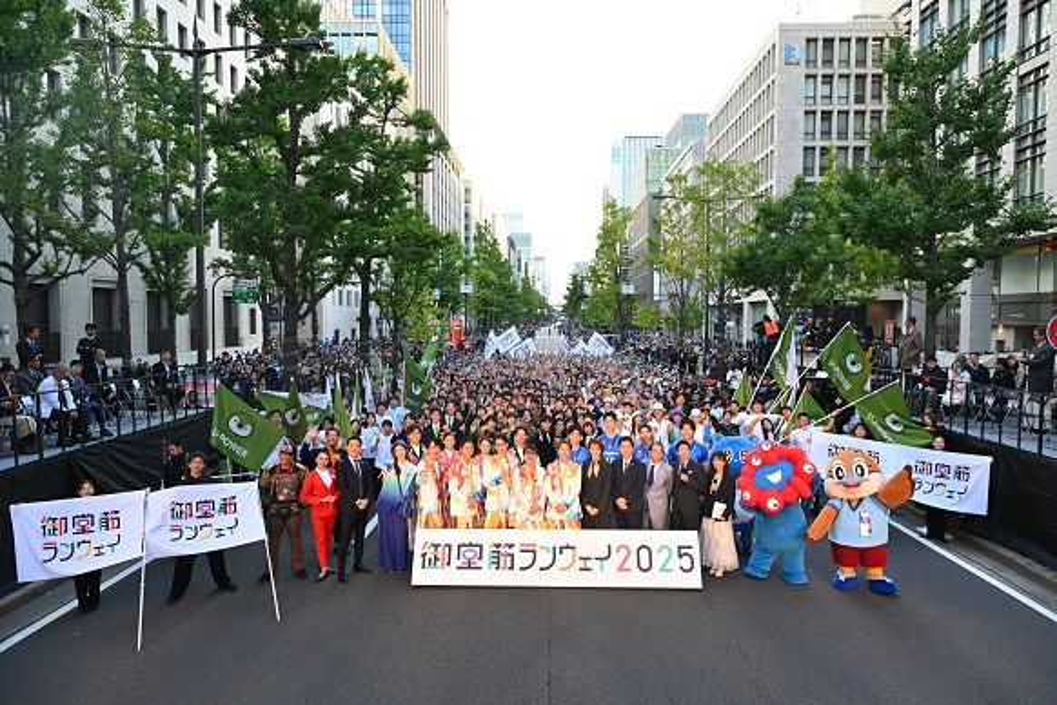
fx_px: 705
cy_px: 352
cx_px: 528
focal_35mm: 24
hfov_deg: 73.7
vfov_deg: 53.1
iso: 1250
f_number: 7.1
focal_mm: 24
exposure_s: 1/200
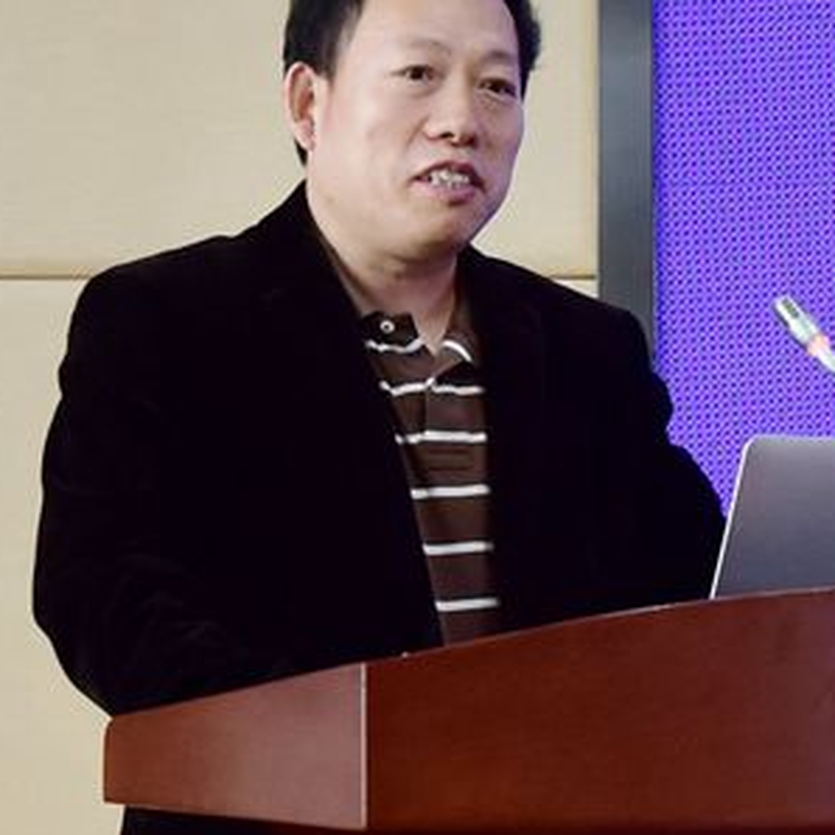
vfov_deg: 40.5
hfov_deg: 40.9
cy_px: 289
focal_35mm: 41
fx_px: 1119
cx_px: 418
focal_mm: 24
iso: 800
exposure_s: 1/100
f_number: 5
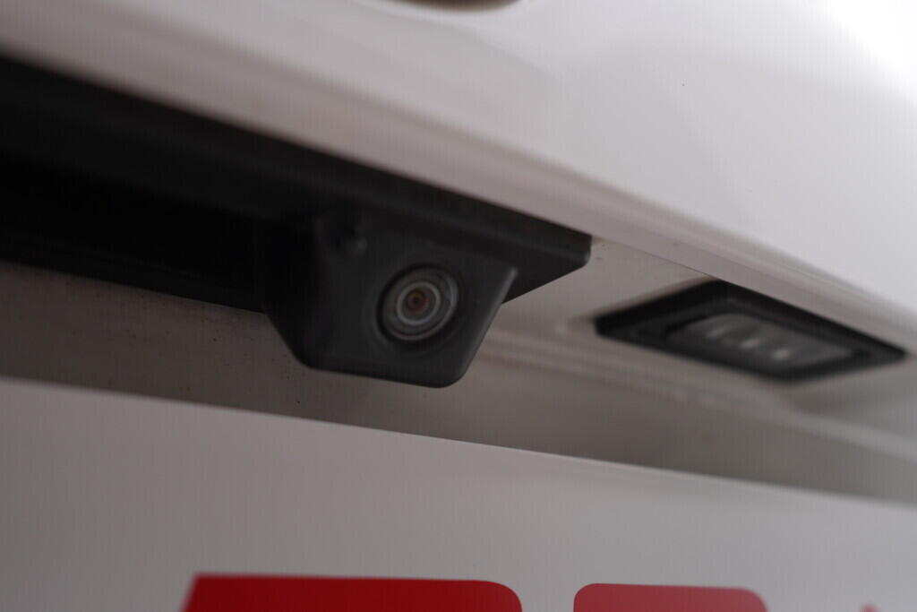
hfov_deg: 53.1
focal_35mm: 36
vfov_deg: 36.9
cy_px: 306
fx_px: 917
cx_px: 458
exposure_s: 1/60
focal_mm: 24
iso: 125
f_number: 3.5
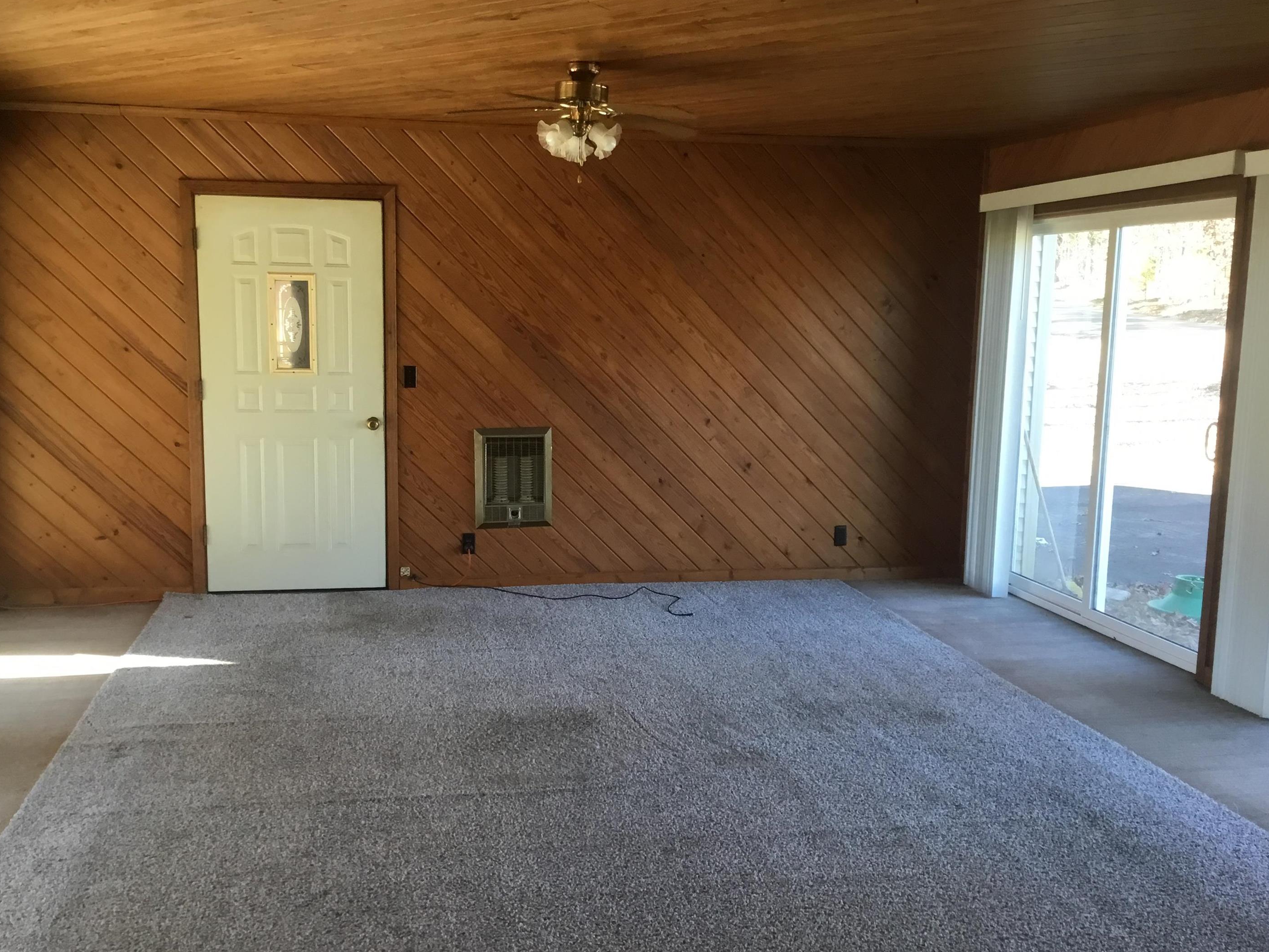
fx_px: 1246
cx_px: 592
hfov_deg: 53.9
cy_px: 488
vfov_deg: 41.8
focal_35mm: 34
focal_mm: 3.3
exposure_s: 1/30
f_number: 2.4
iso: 32
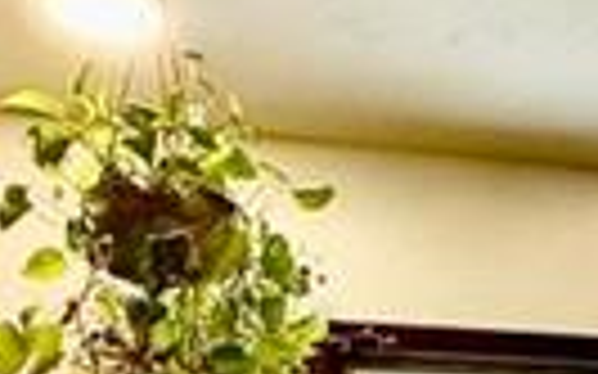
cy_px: 703
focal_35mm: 114
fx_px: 1857
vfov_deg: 10.7
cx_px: 1284
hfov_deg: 14.4
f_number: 2.2
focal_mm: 2.22
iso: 125
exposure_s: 1/120
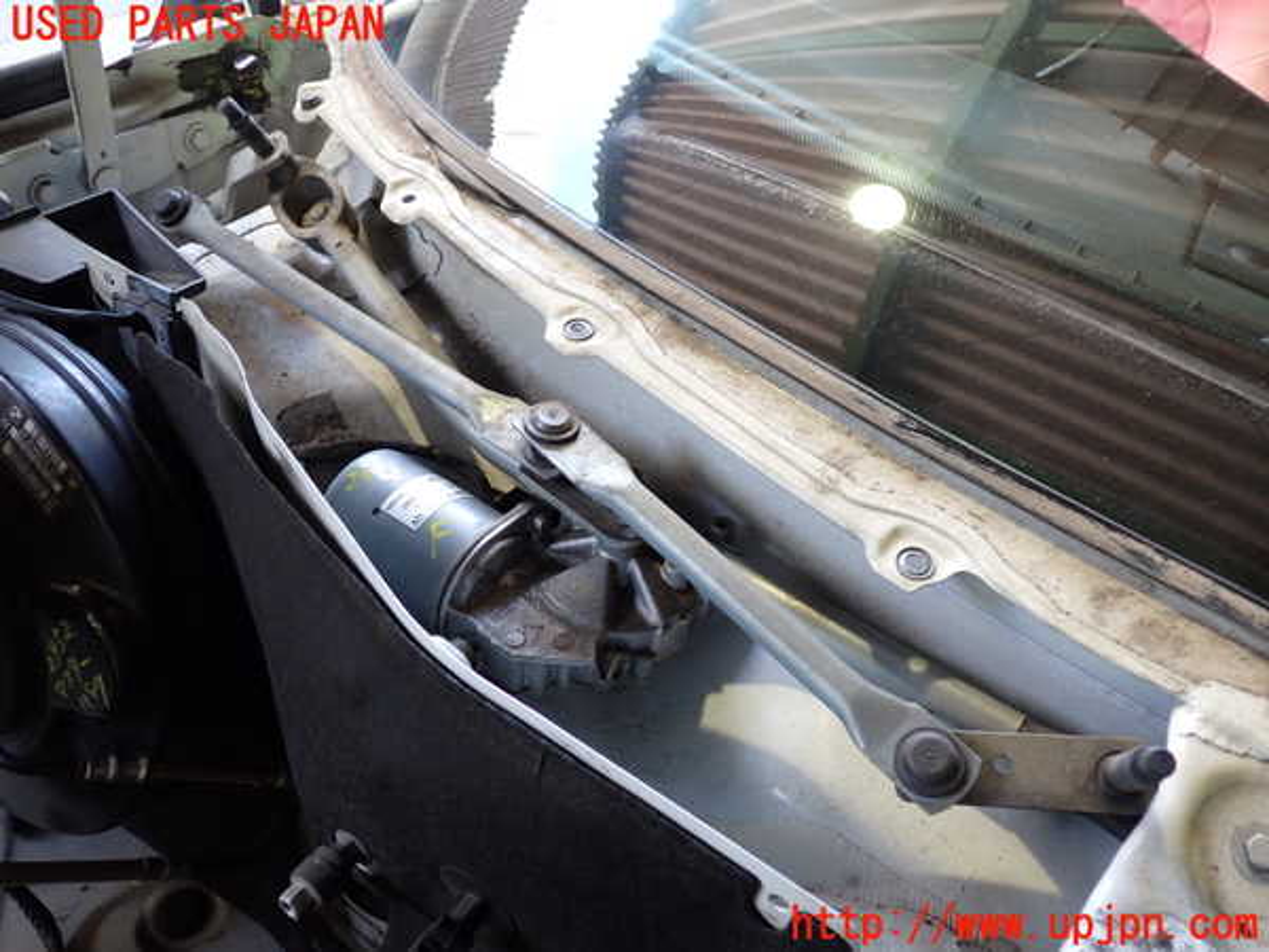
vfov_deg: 46.8
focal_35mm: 30
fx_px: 1100
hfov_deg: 60.0
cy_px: 476
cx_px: 634
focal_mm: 5.4
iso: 200
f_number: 2.3
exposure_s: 1/40
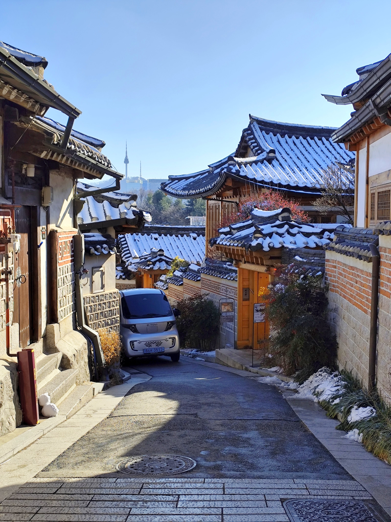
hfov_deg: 31.5
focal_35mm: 46
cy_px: 261
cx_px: 196
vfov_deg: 41.2
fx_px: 693
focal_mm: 6.19
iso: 50
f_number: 1.65
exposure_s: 1/1226
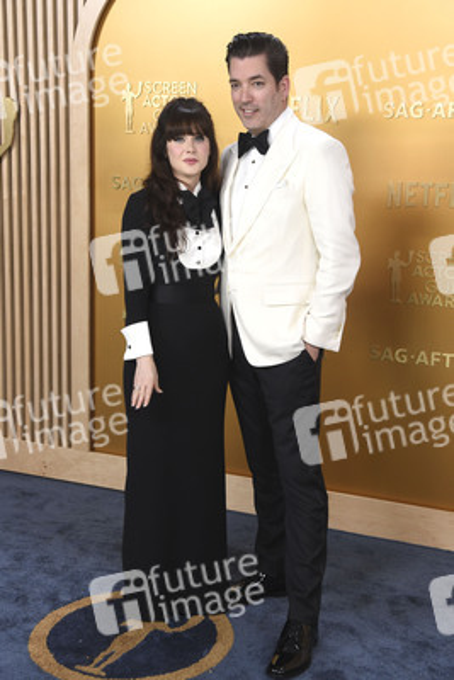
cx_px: 227
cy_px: 340
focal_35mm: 52
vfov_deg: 38.2
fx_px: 983
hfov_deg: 26.0
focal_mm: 52
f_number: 5
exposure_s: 1/250
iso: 2500
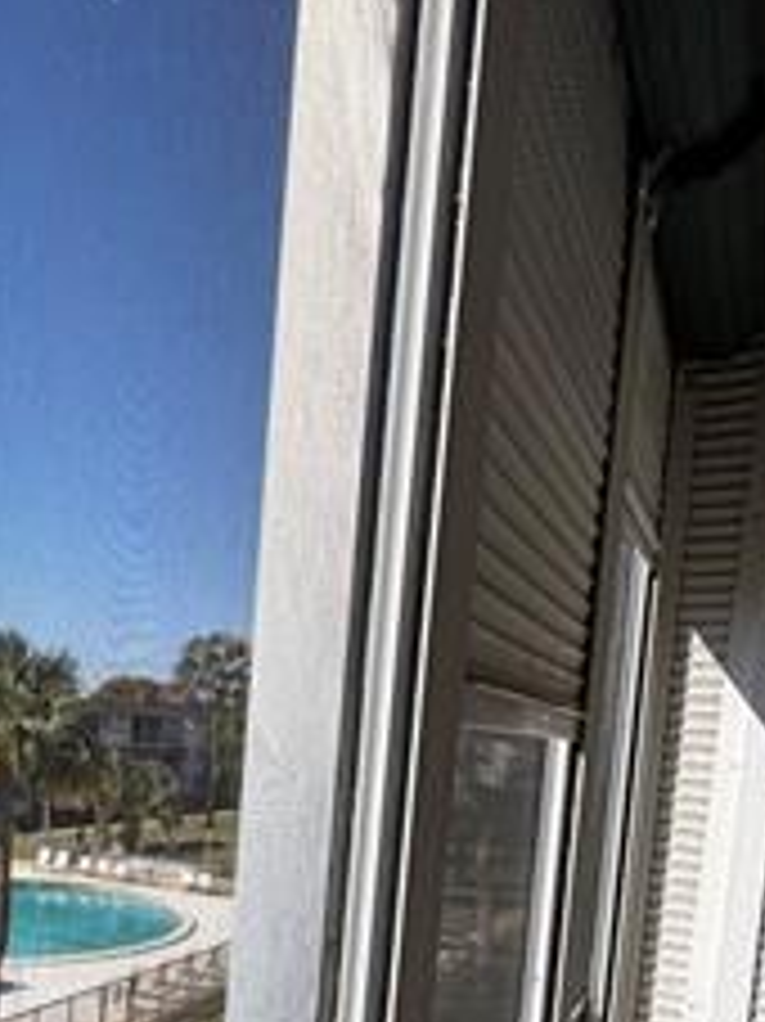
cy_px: 819
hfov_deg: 33.3
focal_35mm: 37
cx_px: -94
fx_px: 1091
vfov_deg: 47.4
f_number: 2.2
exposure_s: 1/770
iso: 32
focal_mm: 2.22
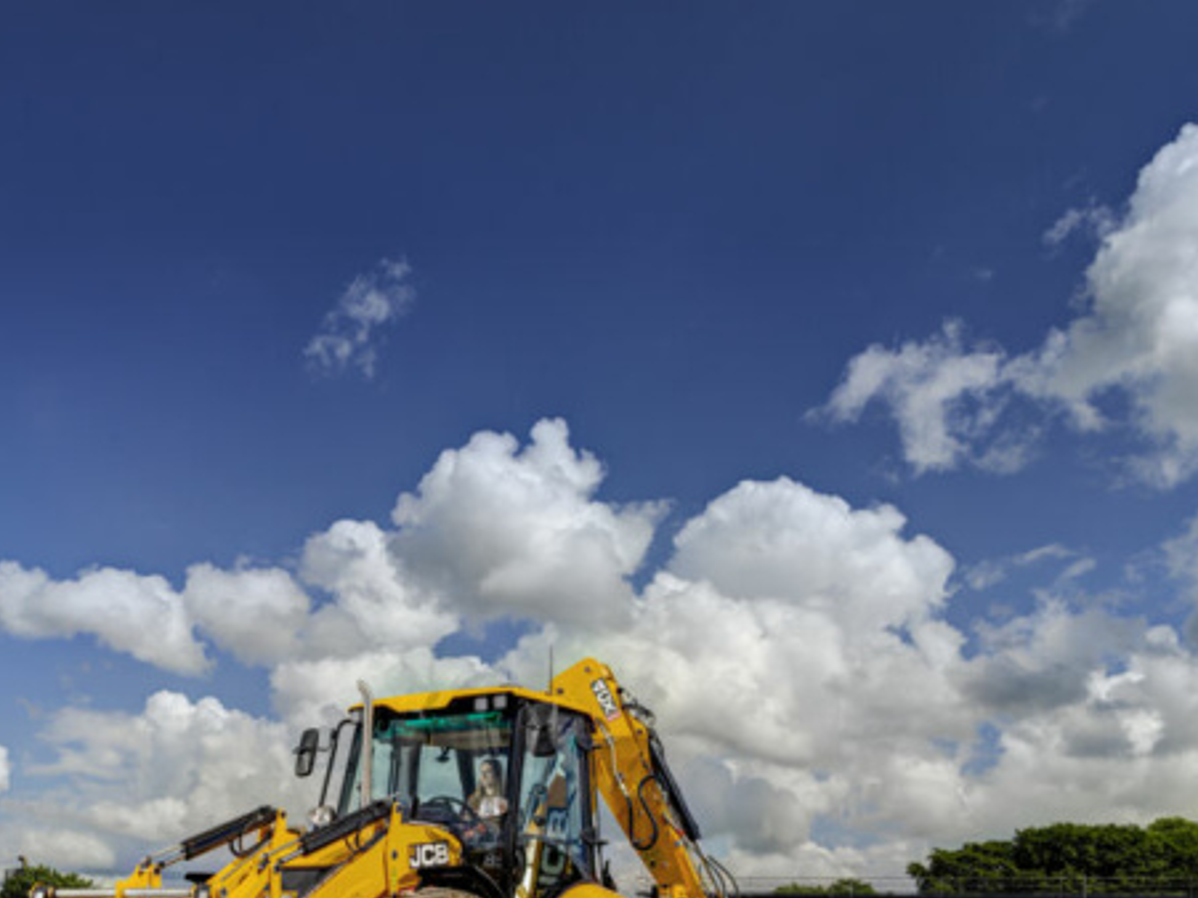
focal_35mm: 39
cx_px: 290
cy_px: 794
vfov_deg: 34.9
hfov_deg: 46.1
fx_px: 1349
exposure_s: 1/250
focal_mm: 35
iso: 100
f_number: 11
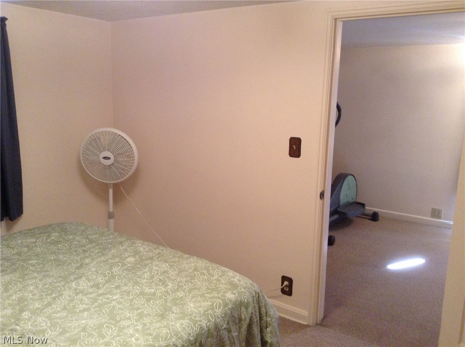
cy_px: 174
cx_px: 232
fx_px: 443
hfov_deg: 55.4
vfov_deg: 42.8
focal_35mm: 33
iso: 160
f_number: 2.4
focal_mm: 3.3
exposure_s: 1/24
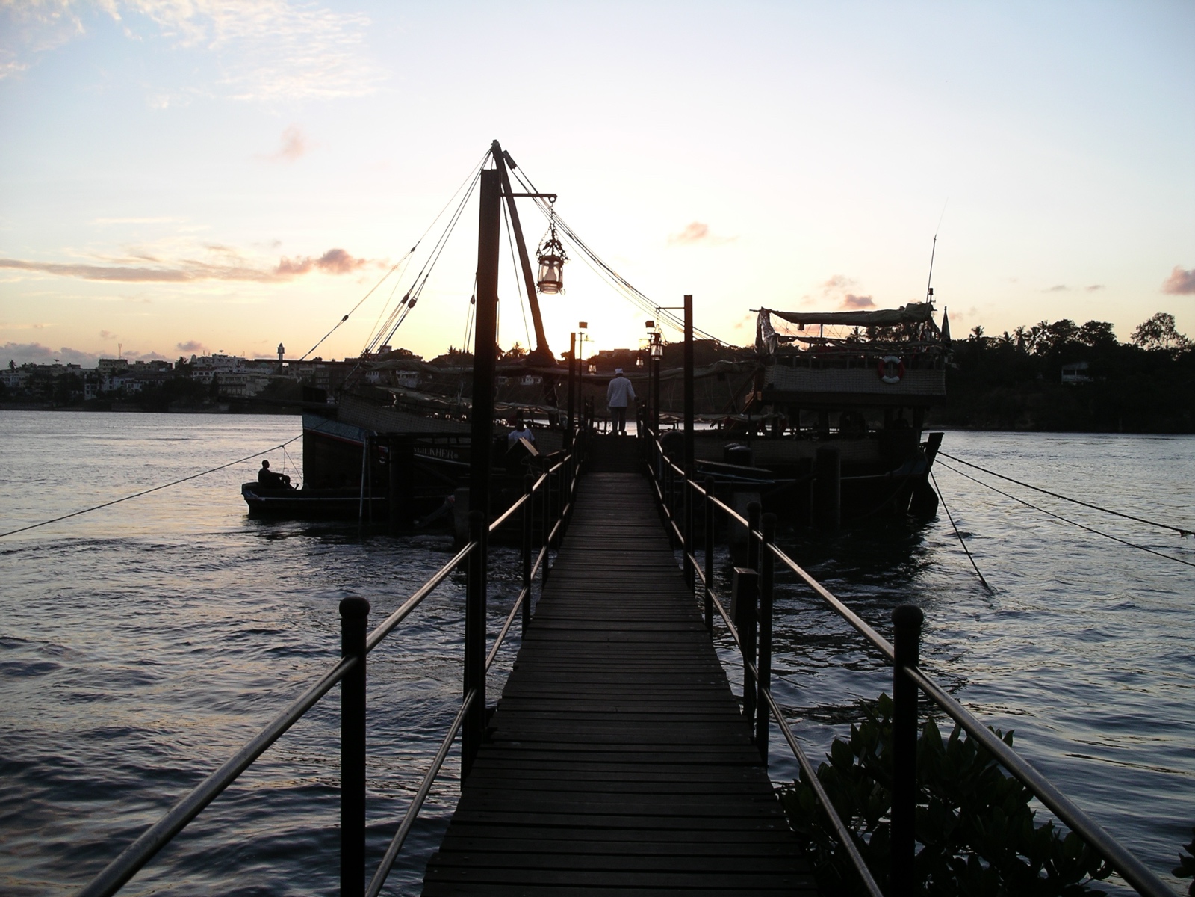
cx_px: 598
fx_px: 1277
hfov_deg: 50.1
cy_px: 448
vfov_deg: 38.7
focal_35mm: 37
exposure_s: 1/200
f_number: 3.5
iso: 64
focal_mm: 7.8
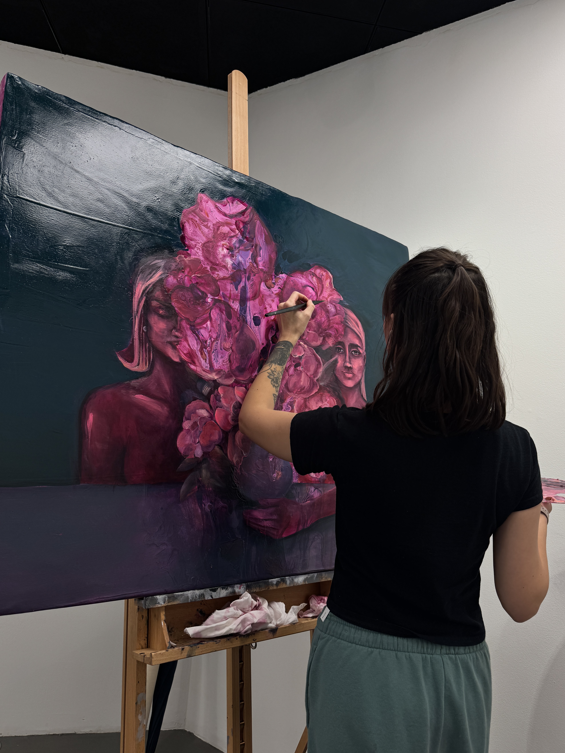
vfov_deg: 67.3
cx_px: 302
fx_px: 566
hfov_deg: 53.0
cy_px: 371
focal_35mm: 26
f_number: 1.78
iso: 64
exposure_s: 1/210
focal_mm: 6.76
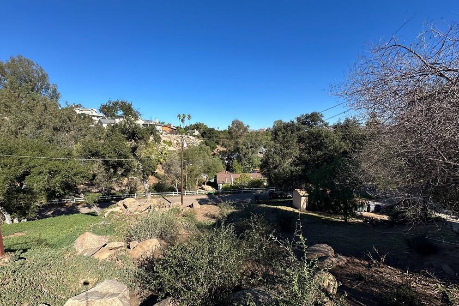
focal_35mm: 15
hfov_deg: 100.4
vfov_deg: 77.2
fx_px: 191
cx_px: 230
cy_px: 164
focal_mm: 2.22
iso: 40
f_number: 2.2
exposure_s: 1/1416
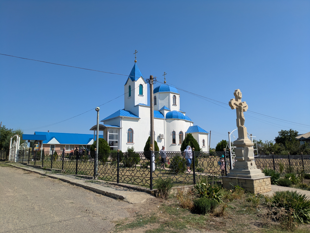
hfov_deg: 69.4
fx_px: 224
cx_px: 155
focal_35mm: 25
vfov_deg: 54.9
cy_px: 116
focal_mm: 5.43
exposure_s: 1/3378
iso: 45
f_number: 1.89
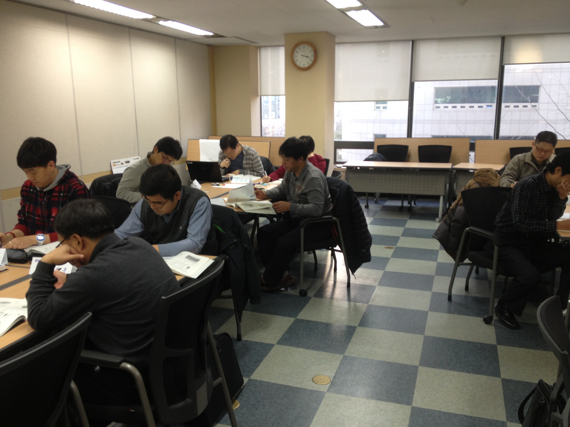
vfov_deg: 40.7
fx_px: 576
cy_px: 214
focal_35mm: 35
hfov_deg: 52.6
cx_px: 285
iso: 64
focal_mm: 4.28
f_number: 2.4
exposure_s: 1/20
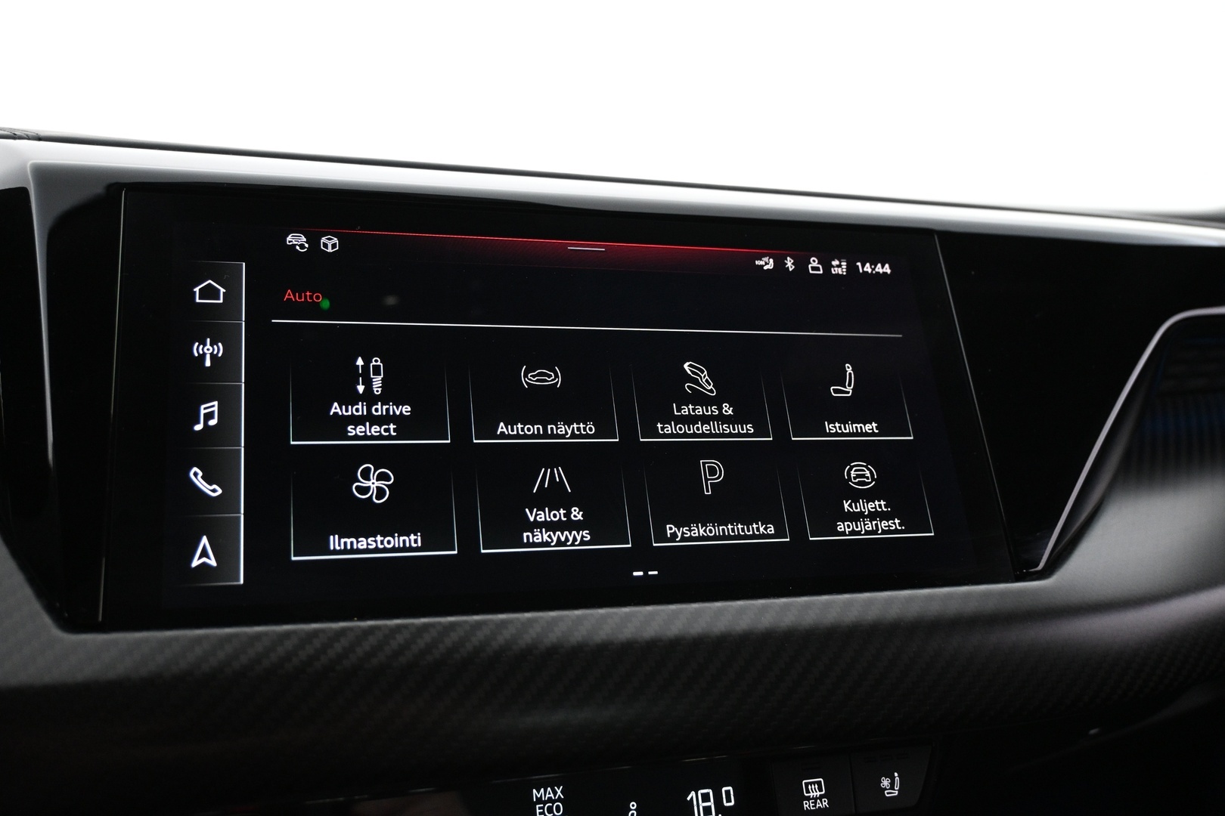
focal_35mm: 32
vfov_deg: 40.8
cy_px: 408
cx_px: 612
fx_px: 1097
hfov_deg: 58.3
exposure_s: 1/30
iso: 1600
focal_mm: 21.5
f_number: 4
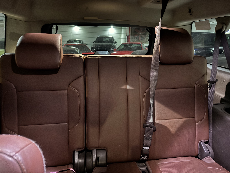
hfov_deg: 71.6
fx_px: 159
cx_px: 115
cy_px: 86
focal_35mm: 24
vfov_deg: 56.8
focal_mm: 6.76
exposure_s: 1/9
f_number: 1.78
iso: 2000
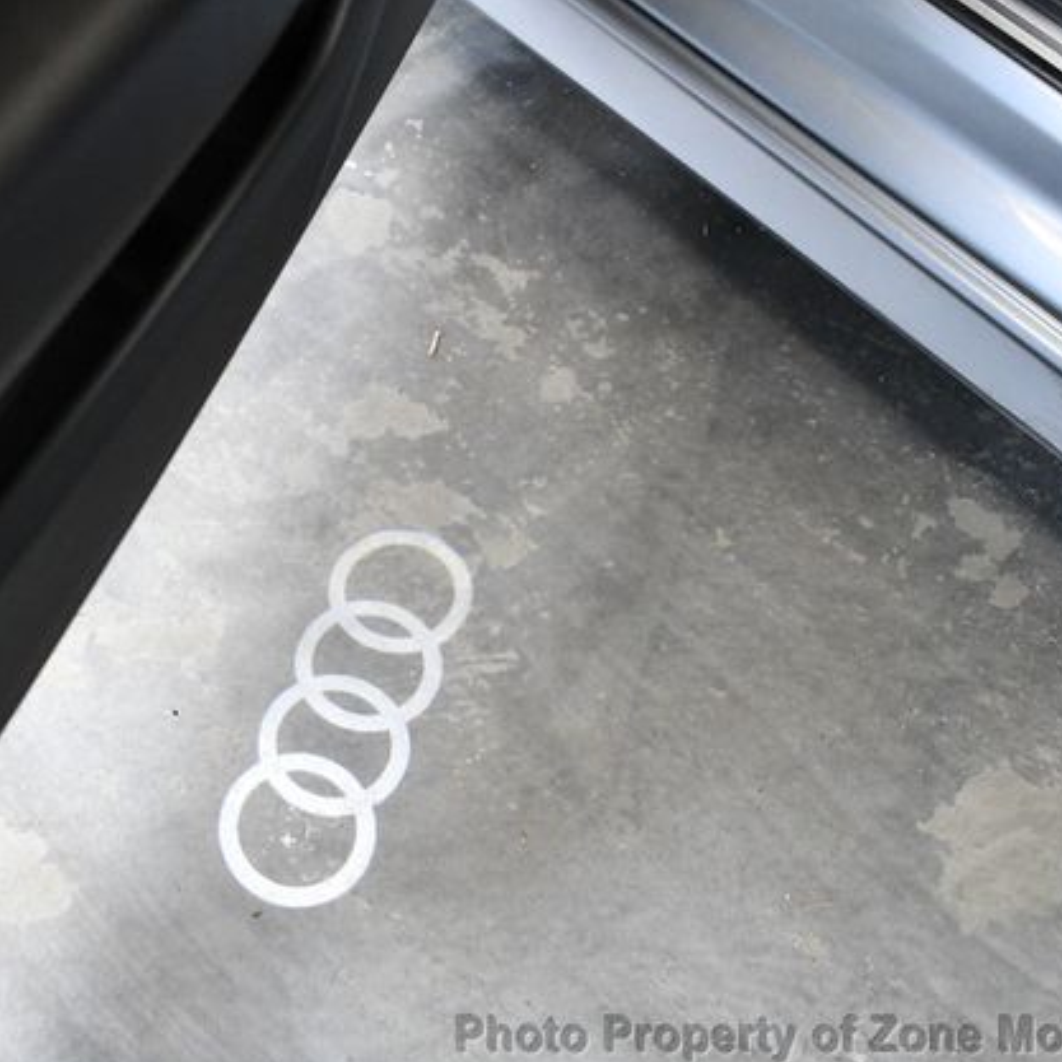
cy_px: 540
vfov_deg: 36.1
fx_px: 1631
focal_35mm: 47
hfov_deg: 35.9
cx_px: 425
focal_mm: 18
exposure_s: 1/125
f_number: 3.5
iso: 2500
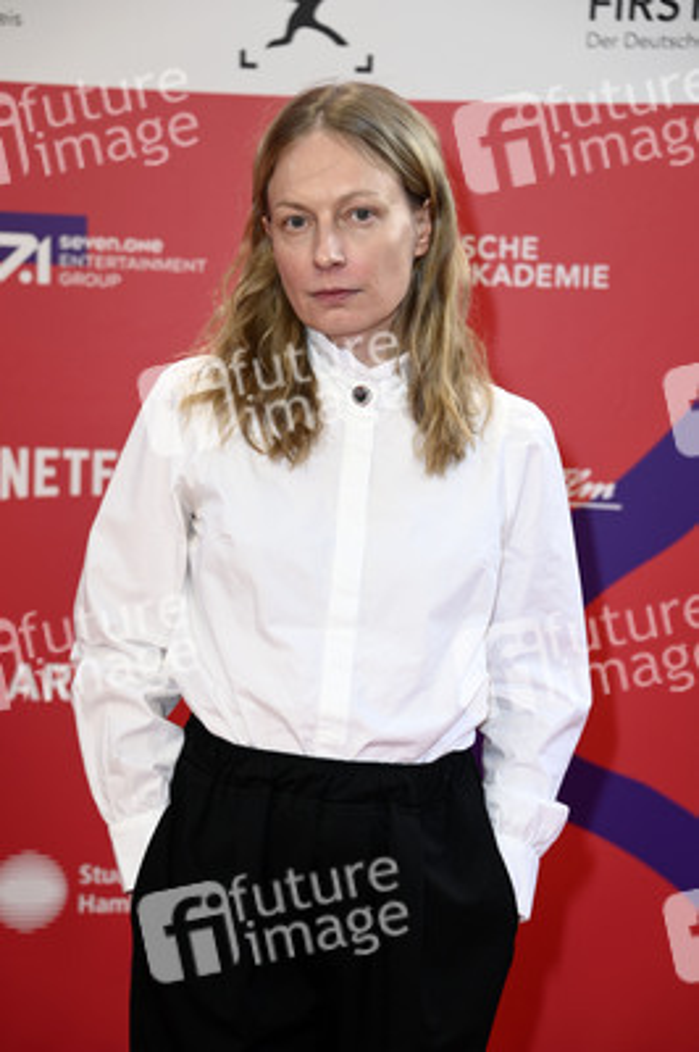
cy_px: 526
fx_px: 2917
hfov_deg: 13.7
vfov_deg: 20.4
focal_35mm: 100
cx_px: 350
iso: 500
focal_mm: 100
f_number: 5.6
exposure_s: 1/250
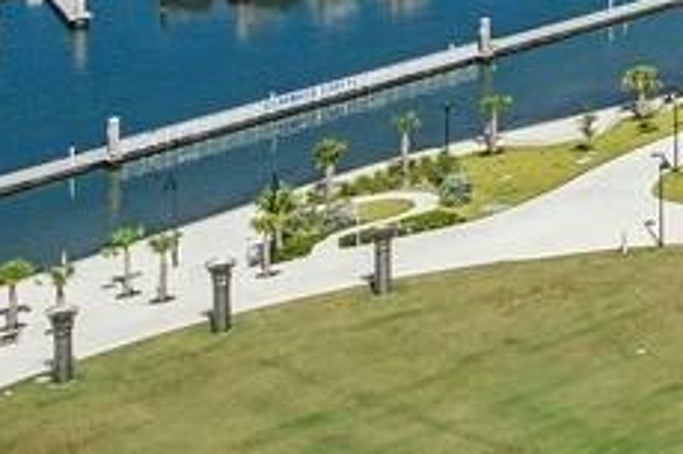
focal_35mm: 146
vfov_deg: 8.2
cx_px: 2156
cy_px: -816
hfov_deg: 9.9
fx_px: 2768
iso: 200
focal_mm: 14
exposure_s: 1/1250
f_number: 8
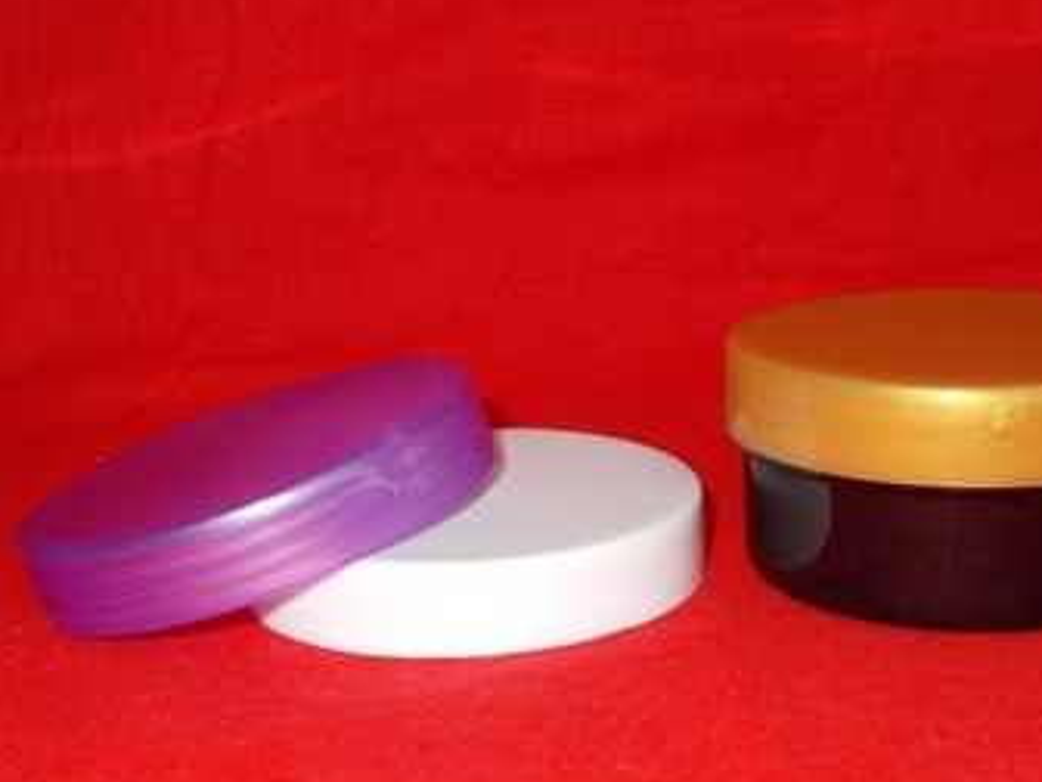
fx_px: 1746
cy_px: 507
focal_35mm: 58
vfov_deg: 25.1
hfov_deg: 33.1
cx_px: 623
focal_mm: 6.9
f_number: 3.9
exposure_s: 1/30
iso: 200
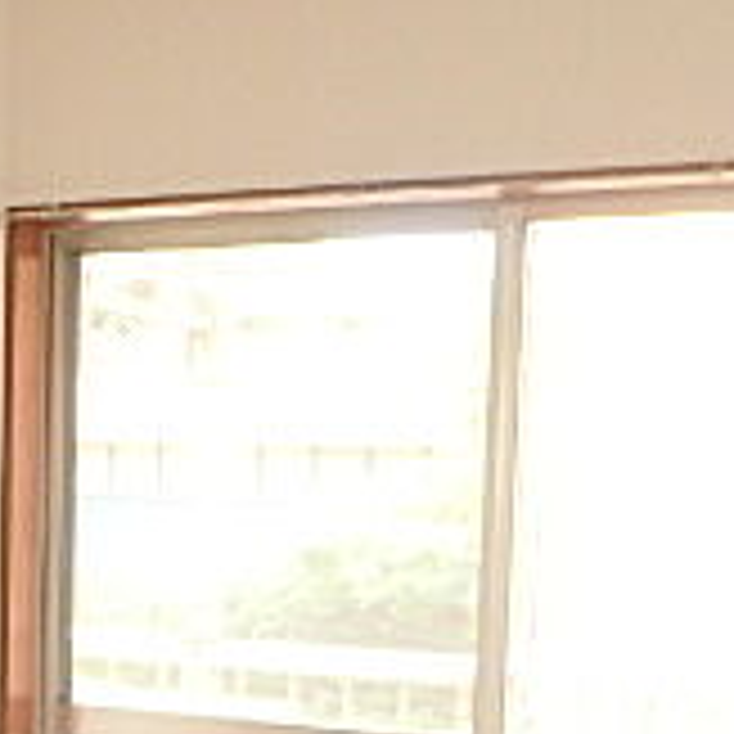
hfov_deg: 22.6
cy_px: 675
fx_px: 1751
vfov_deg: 23.0
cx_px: -36
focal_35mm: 73
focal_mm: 3.7
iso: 200
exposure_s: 1/40
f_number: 3.5
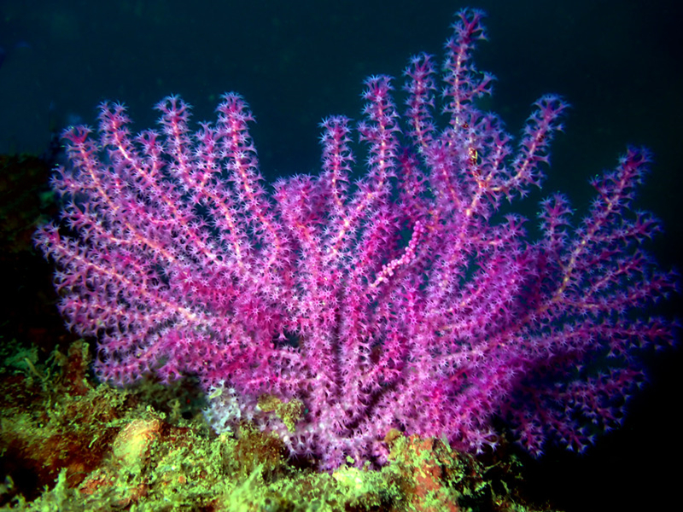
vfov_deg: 46.8
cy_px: 256
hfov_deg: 60.0
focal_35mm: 30
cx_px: 342
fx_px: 592
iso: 100
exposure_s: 1/40
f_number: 6.3
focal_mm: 5.4
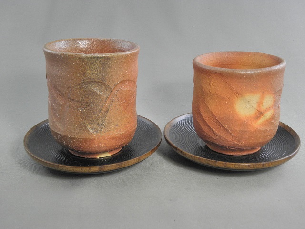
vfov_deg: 31.5
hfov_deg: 41.2
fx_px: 405
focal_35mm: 46
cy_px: 114
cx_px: 152
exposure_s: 1/20
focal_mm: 8.19
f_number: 3.4
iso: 125
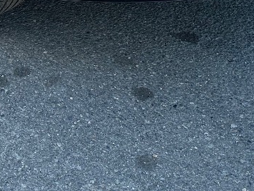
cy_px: -168
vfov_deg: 13.5
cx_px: 16
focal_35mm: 97
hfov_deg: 19.8
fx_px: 712
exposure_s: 1/729
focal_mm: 6.86
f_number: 1.78
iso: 80
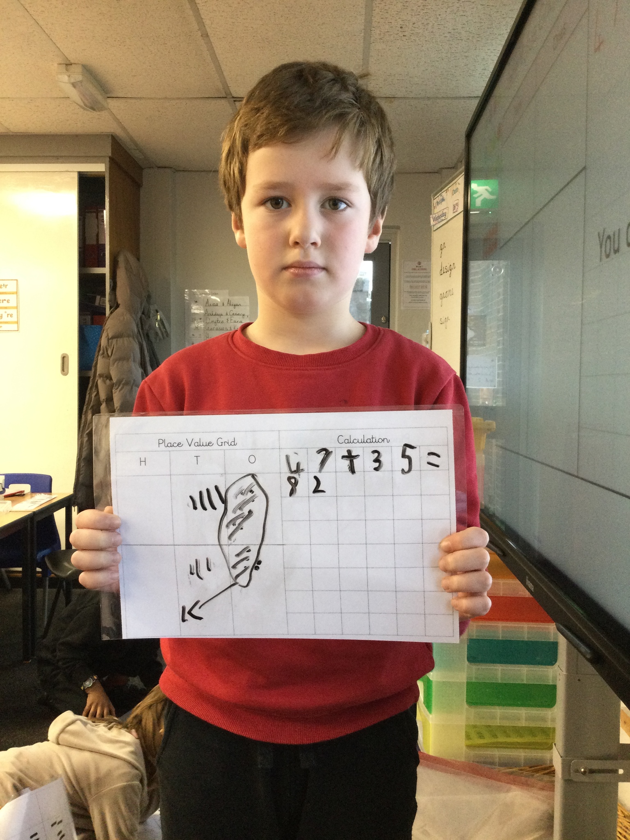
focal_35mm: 31
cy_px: 420
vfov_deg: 58.4
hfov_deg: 45.4
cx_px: 315
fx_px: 752
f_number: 2.4
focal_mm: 3.3
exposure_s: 1/33
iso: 125
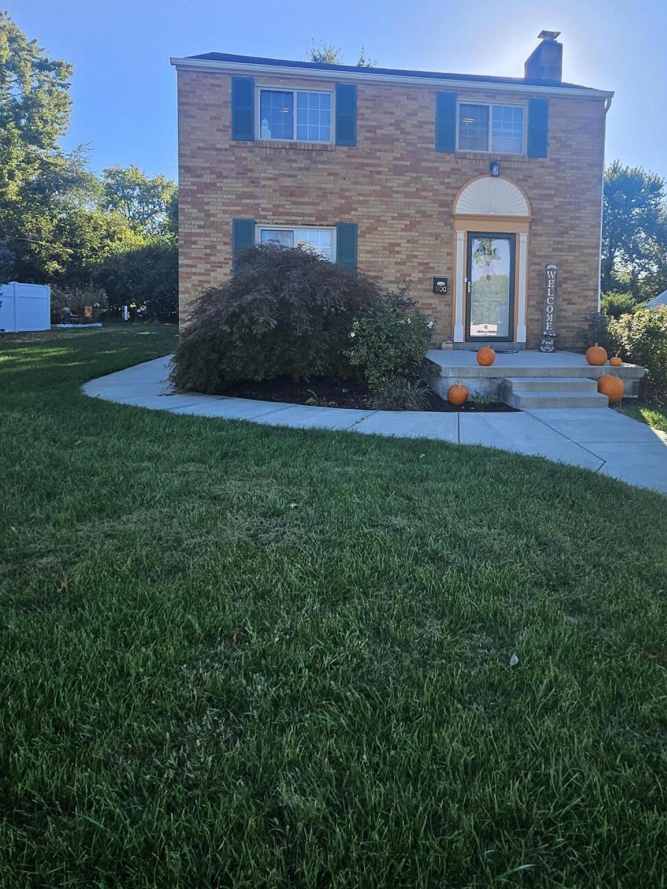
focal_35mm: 20
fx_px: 514
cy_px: 356
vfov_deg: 80.8
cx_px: 372
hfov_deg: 65.8
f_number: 2.2
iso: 32
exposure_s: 1/512
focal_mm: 1.74
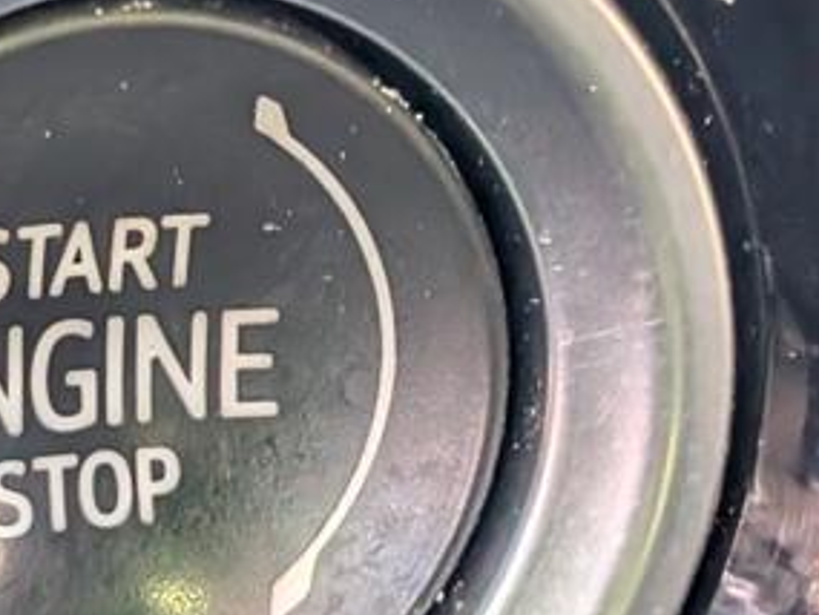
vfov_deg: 8.4
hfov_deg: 11.2
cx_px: 138
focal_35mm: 176
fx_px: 4166
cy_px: 506
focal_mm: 6.9
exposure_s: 1/185
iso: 457
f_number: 1.68
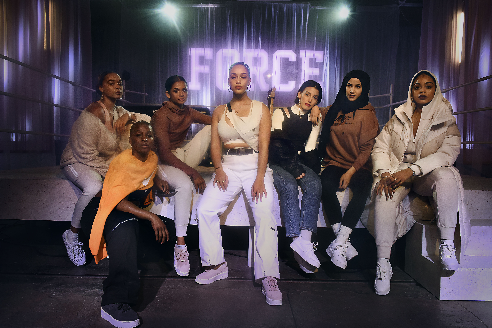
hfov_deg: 63.6
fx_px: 396
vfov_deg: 45.0
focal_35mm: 29
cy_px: 164
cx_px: 246
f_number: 9
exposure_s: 1/125
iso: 1250
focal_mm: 29
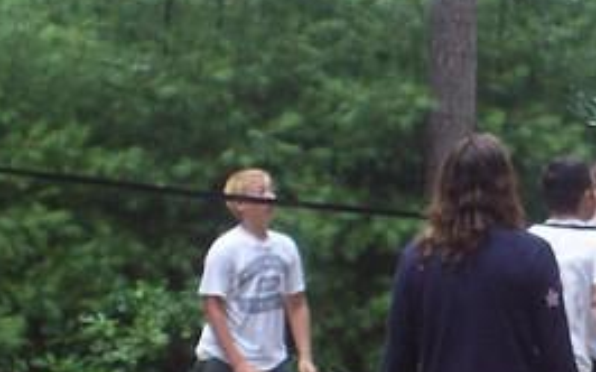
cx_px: 585
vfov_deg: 4.6
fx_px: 4595
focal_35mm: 283
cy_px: 291
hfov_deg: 7.4
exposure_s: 1/90
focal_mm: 16.8
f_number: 4.8
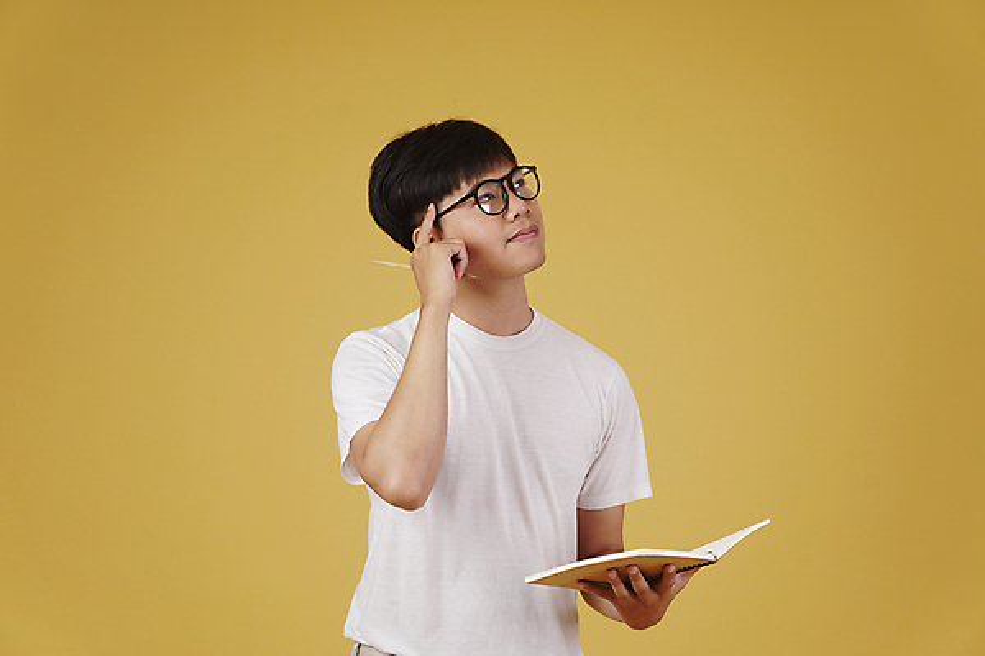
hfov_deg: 24.2
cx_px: 492
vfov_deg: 16.3
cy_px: 328
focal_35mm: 84
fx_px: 2298
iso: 100
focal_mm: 56
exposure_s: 1/160
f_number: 8
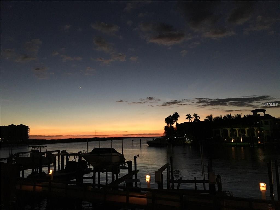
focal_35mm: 29
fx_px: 235
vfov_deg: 48.2
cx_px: 140
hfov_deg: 61.7
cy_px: 105
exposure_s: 1/15
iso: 400
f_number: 2.2
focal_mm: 4.15
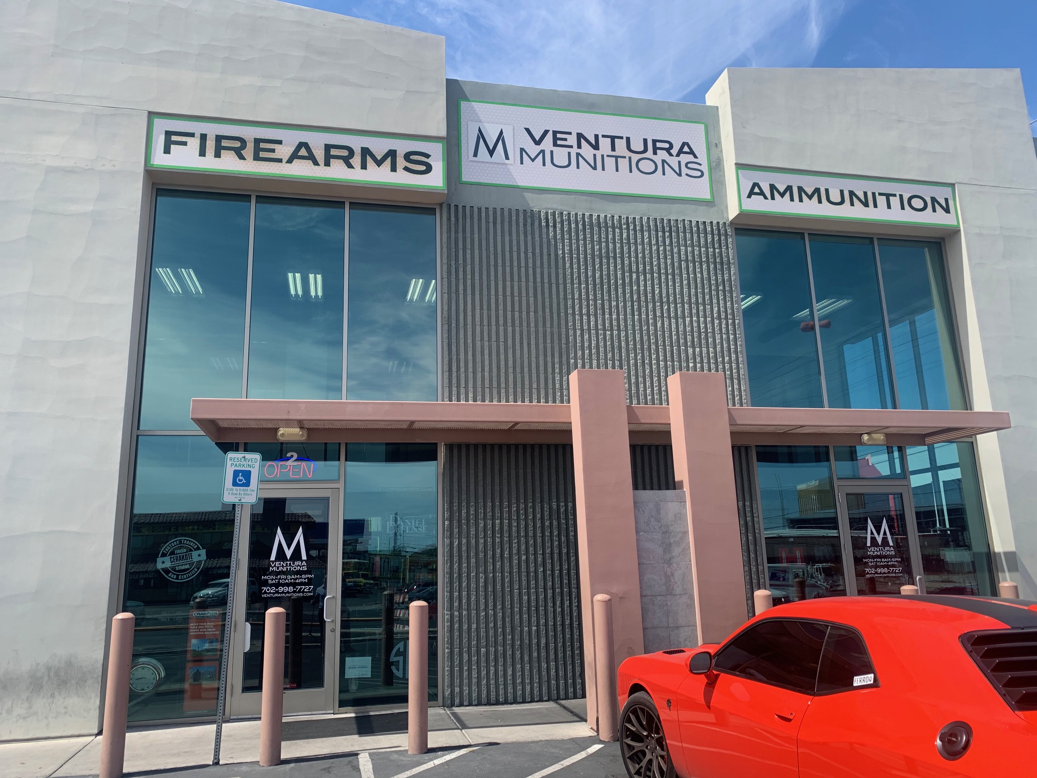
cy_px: 389
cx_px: 518
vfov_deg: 53.1
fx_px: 779
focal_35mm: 26
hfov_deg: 67.3
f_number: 1.8
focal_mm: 4.25
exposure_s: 1/1368
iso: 25
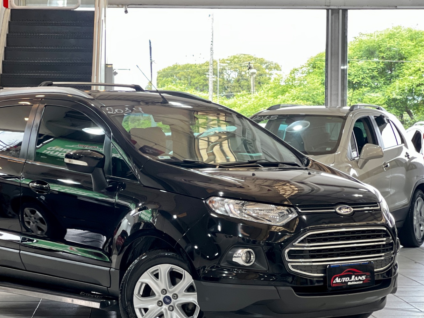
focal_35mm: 111
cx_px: 179
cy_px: 185
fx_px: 1360
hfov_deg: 17.7
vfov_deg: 13.3
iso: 320
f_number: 2.8
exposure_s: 1/30
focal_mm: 9
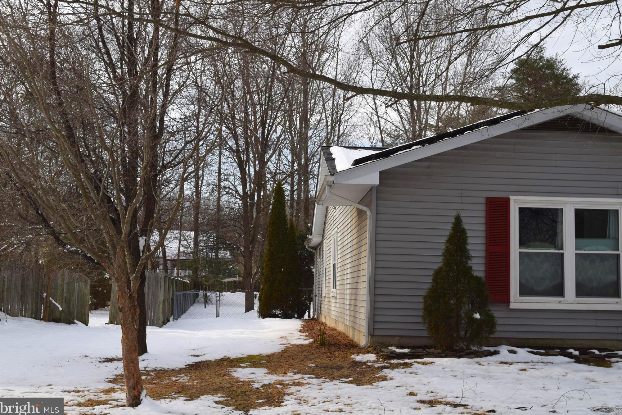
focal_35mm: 48
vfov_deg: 28.4
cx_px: 313
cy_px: 208
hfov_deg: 41.5
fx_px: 821
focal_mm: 31
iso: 200
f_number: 8
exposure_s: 1/250
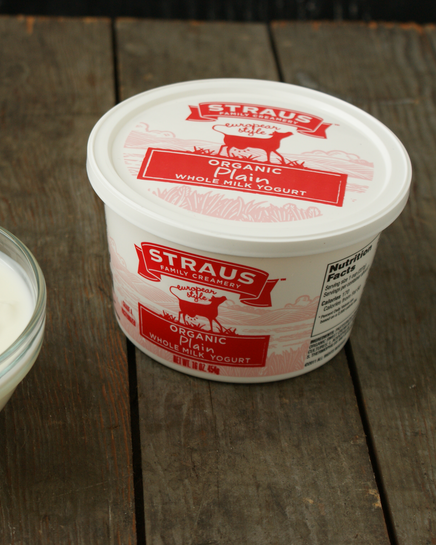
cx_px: 42
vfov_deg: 20.0
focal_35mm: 96
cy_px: 272
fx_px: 1544
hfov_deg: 15.9
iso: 200
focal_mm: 45
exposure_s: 1/80
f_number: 5.6
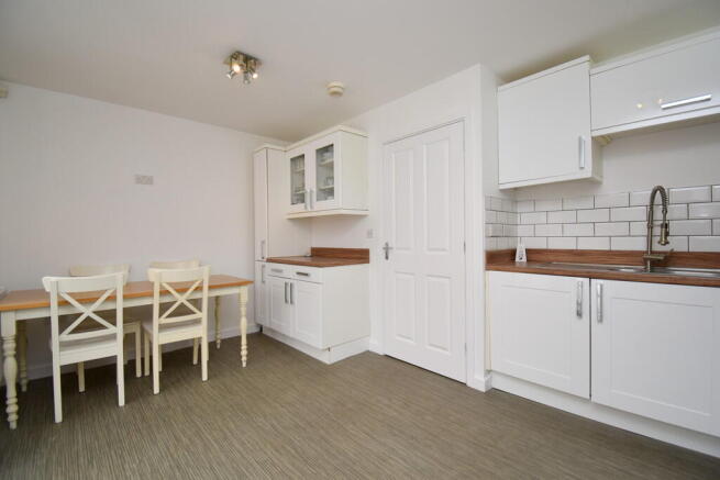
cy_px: 240
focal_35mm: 15
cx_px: 360
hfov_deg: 100.4
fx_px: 300
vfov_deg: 77.4
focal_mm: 10
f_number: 5
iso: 180
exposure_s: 1/200
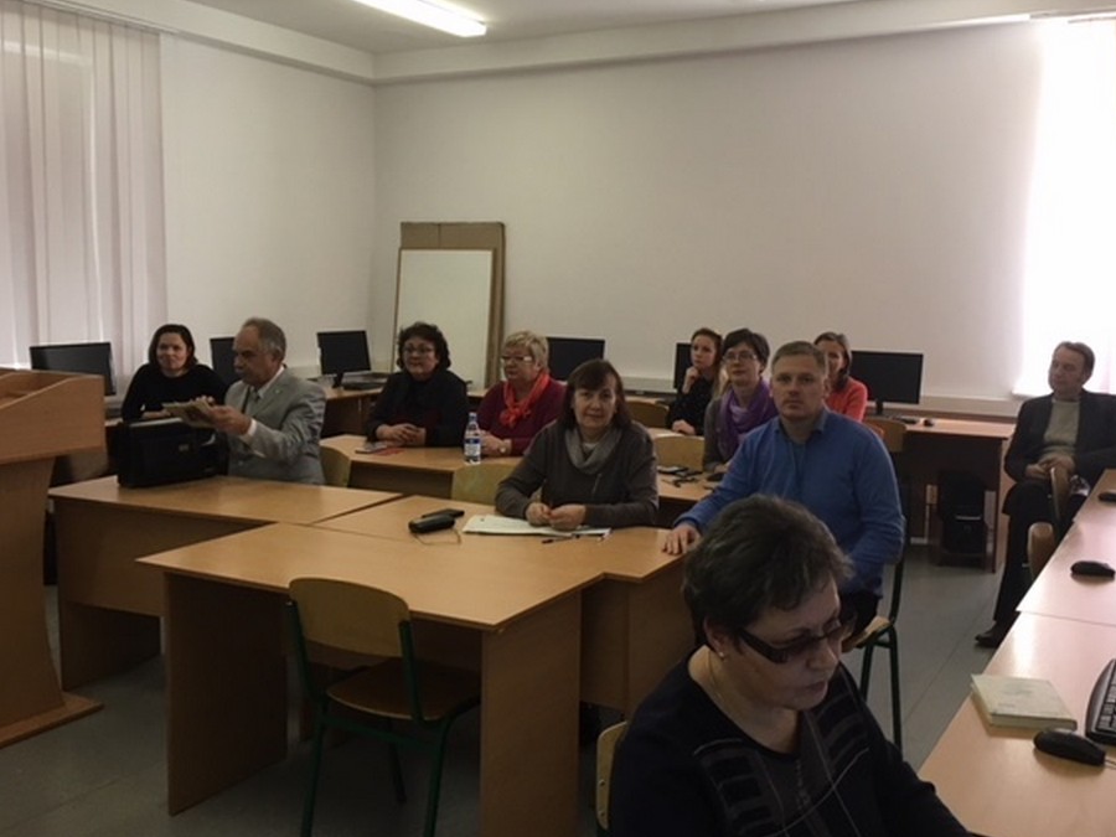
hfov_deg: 55.2
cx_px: 615
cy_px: 394
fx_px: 1064
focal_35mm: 33
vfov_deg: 42.9
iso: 50
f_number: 2.2
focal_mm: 4.15
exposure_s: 1/33
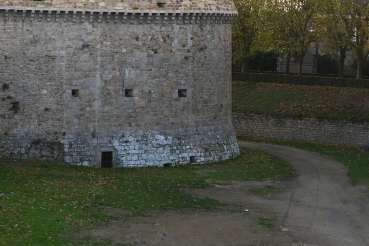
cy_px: 94
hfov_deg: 16.9
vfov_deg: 11.3
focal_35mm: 121
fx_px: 1240
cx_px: 150
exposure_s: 1/1000
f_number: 4
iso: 500
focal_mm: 85
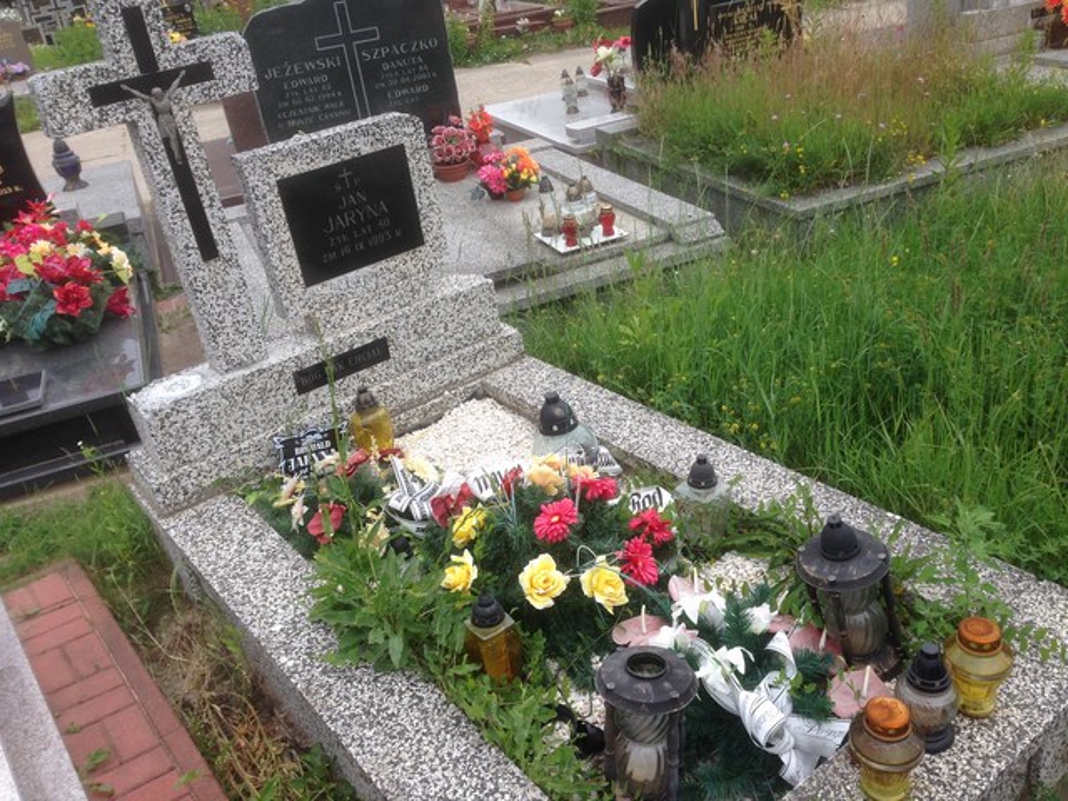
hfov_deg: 55.4
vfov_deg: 42.9
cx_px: 534
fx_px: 1018
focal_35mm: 33
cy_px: 400
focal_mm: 4.12
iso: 50
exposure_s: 1/411
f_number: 2.4
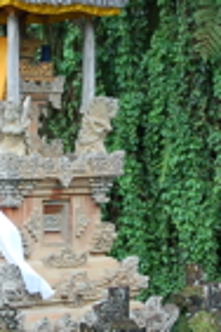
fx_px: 1510
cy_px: 132
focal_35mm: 164
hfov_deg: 8.3
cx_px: 5
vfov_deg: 12.5
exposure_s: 1/100
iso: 200
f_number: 5
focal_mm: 28
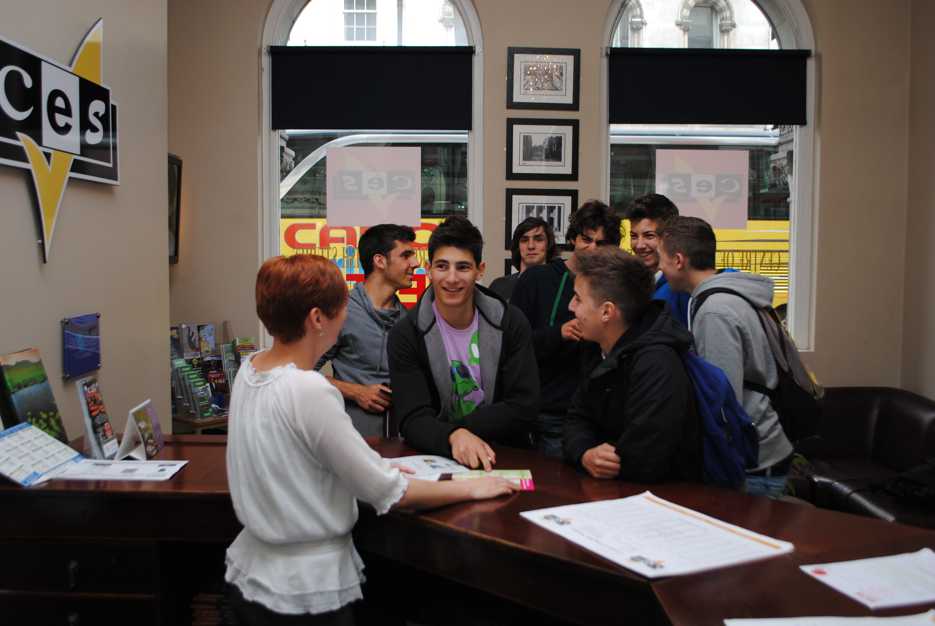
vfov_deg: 37.0
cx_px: 468
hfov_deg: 53.1
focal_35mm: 36
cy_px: 313
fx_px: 936
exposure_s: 1/60
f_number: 4
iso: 200
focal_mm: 24
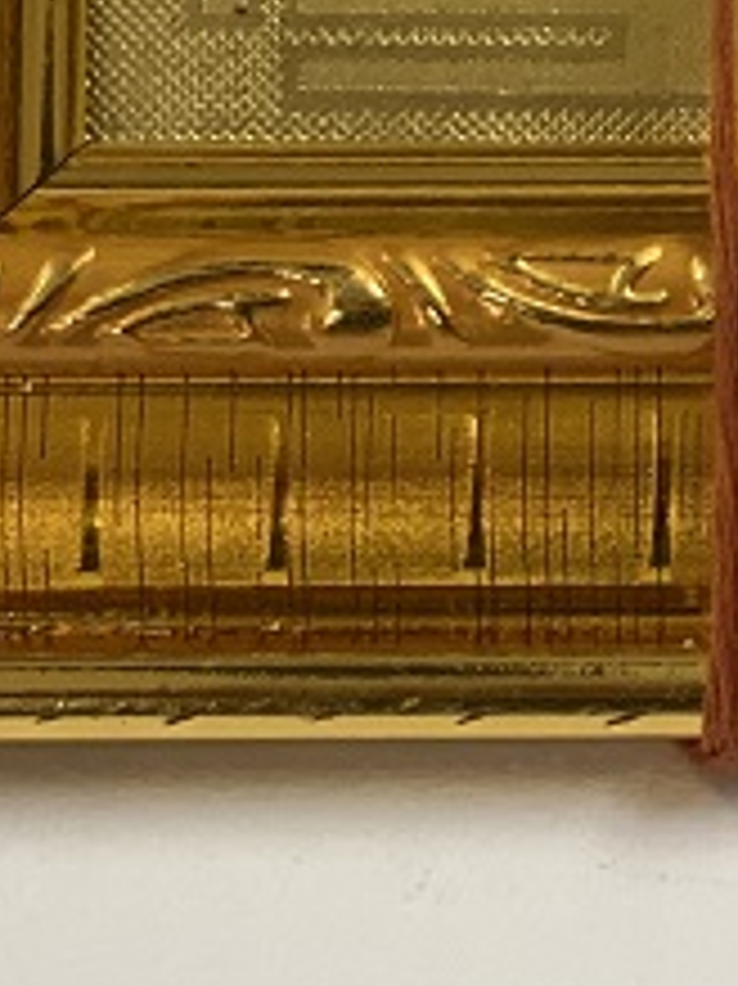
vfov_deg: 10.0
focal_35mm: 190
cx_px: 814
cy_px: -680
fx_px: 5406
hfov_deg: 7.8
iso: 125
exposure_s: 1/33
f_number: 2
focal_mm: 6
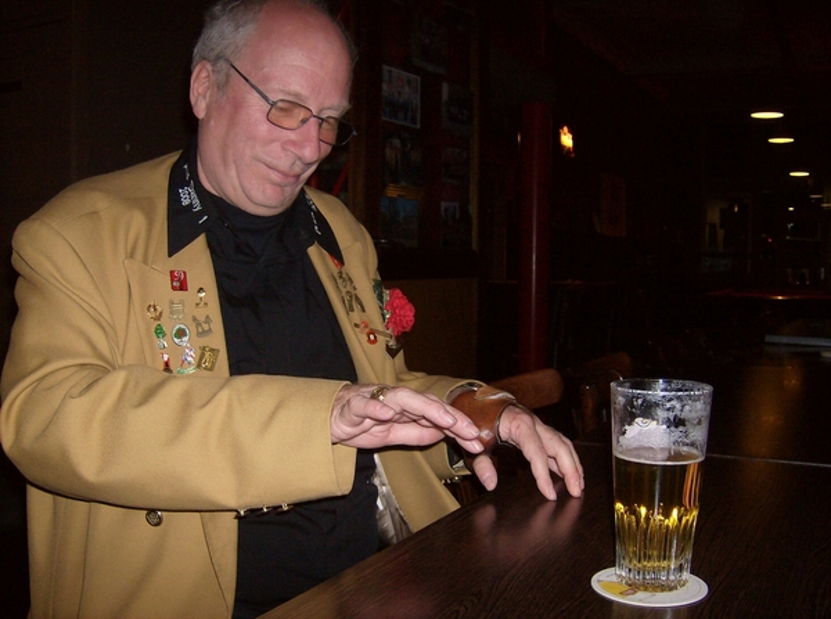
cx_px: 416
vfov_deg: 39.5
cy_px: 310
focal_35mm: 36
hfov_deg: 51.5
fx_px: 862
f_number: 2.8
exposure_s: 1/60
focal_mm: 6
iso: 200
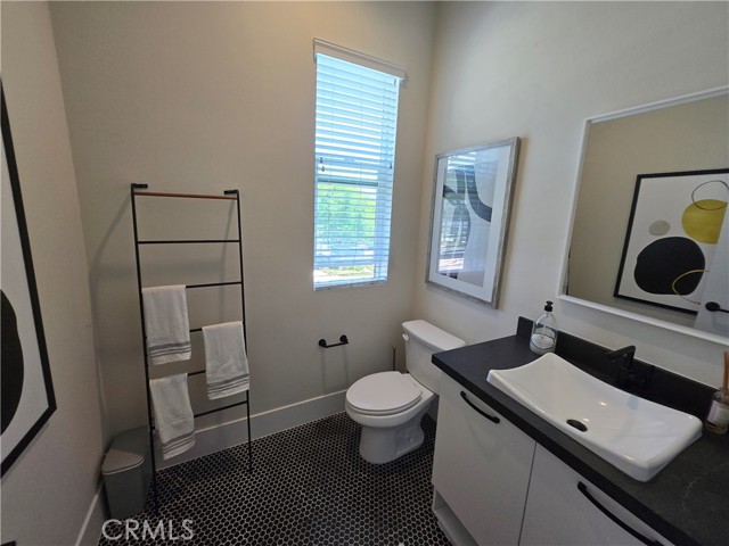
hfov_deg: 106.2
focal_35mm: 13
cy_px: 273
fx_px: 274
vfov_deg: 89.9
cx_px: 364
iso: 80
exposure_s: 1/60
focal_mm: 1.7
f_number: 2.2
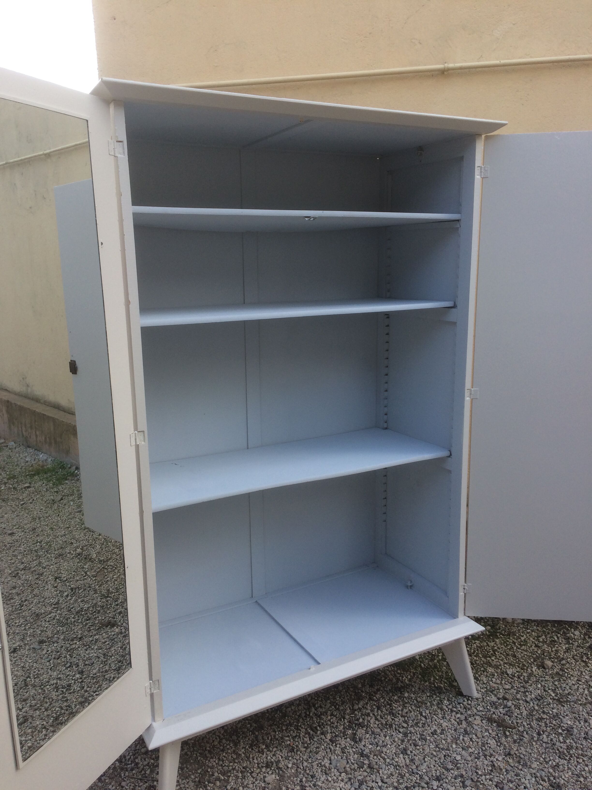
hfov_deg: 48.2
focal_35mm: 29
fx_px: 661
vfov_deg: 61.7
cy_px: 395
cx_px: 296
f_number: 2.2
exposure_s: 1/258
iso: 32
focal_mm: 4.15
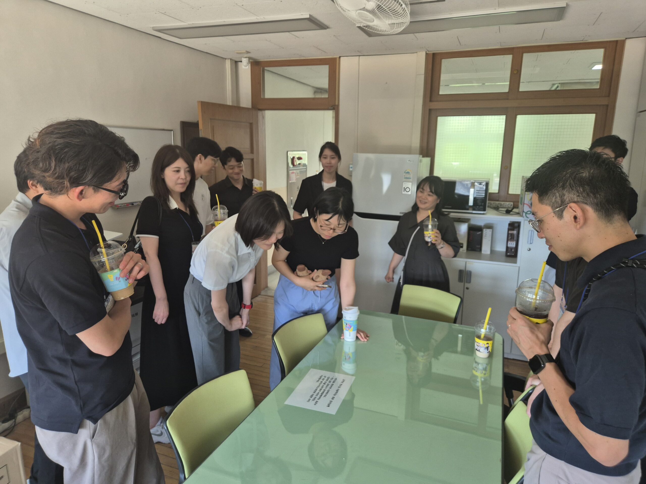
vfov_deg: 58.9
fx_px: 429
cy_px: 242
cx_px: 323
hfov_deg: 73.9
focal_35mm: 23
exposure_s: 1/120
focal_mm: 5.4
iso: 160
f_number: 1.8
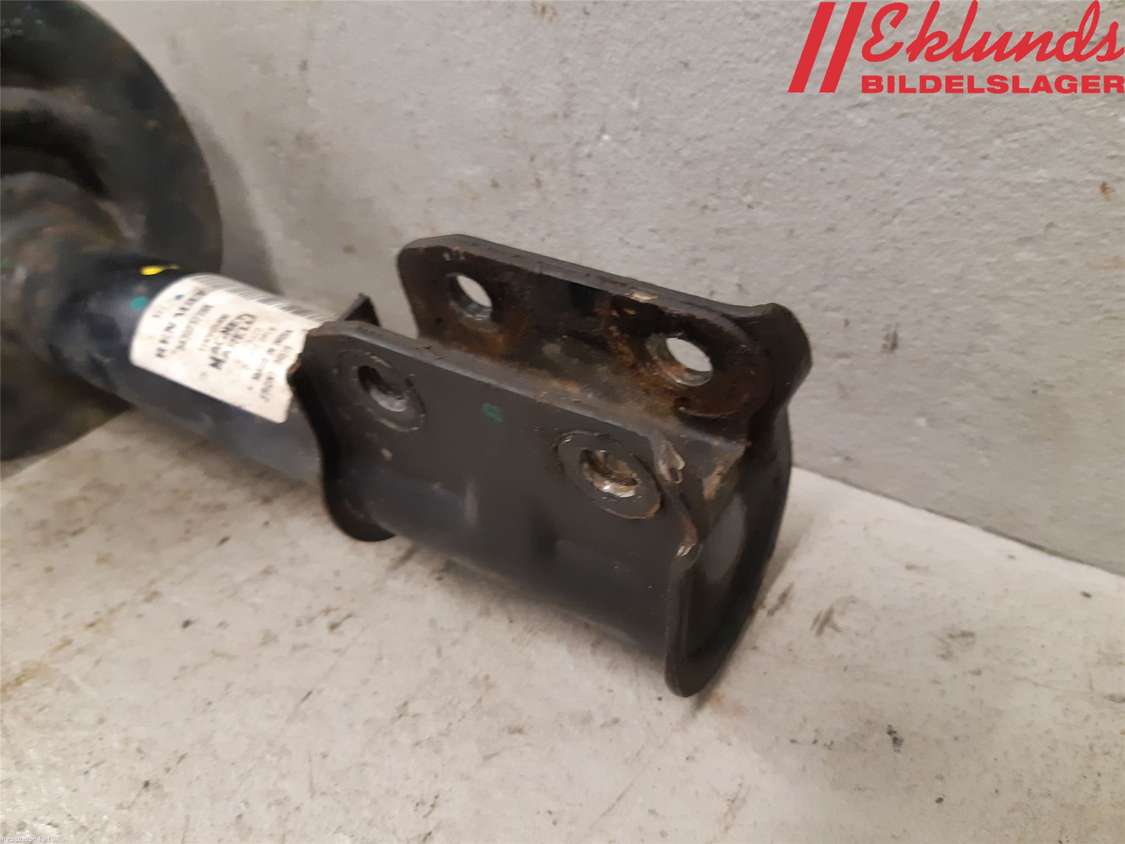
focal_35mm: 26
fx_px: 845
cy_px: 422
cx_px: 562
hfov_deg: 67.3
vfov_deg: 53.1
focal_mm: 3.93
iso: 320
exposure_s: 1/50
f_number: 1.7
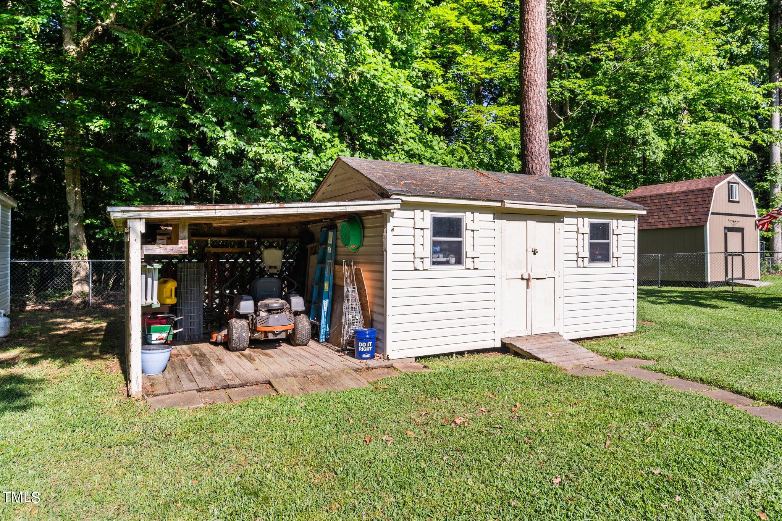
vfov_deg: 57.2
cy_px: 260
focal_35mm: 22
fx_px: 478
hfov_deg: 78.6
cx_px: 391
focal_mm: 22
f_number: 5.6
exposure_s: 1/90
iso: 100
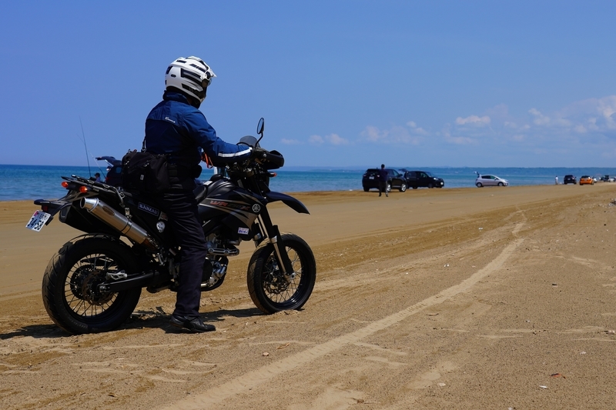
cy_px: 205
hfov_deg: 46.4
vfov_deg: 31.9
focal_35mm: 42
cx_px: 308
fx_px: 718
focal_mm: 42
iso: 100
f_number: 5.6
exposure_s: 1/1000
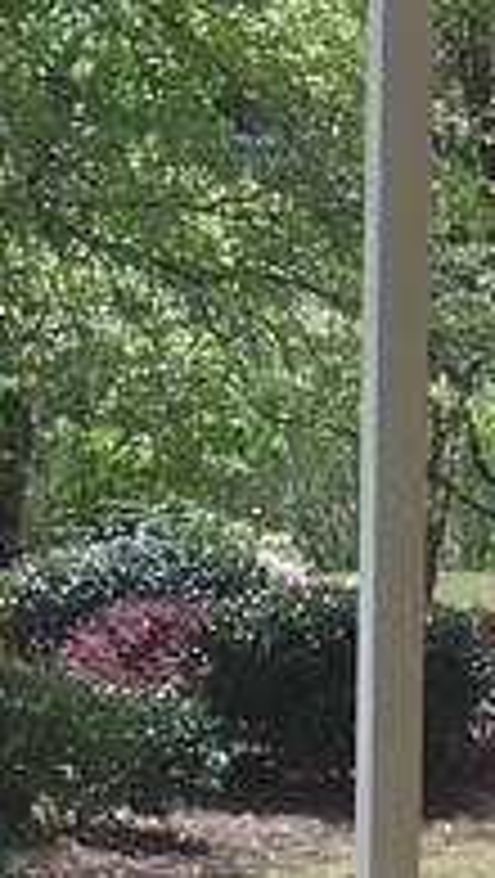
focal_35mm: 206
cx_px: 356
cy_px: 356
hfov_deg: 5.9
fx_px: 4796
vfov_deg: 10.4
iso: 64
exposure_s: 1/320
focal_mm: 5.85
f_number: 2.8
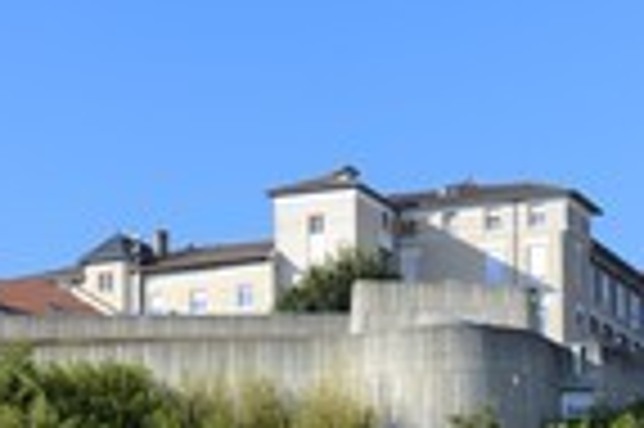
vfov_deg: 8.2
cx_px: -234
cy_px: 514
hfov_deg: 12.0
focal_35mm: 165
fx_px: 2948
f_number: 9
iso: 200
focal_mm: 56
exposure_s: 1/200
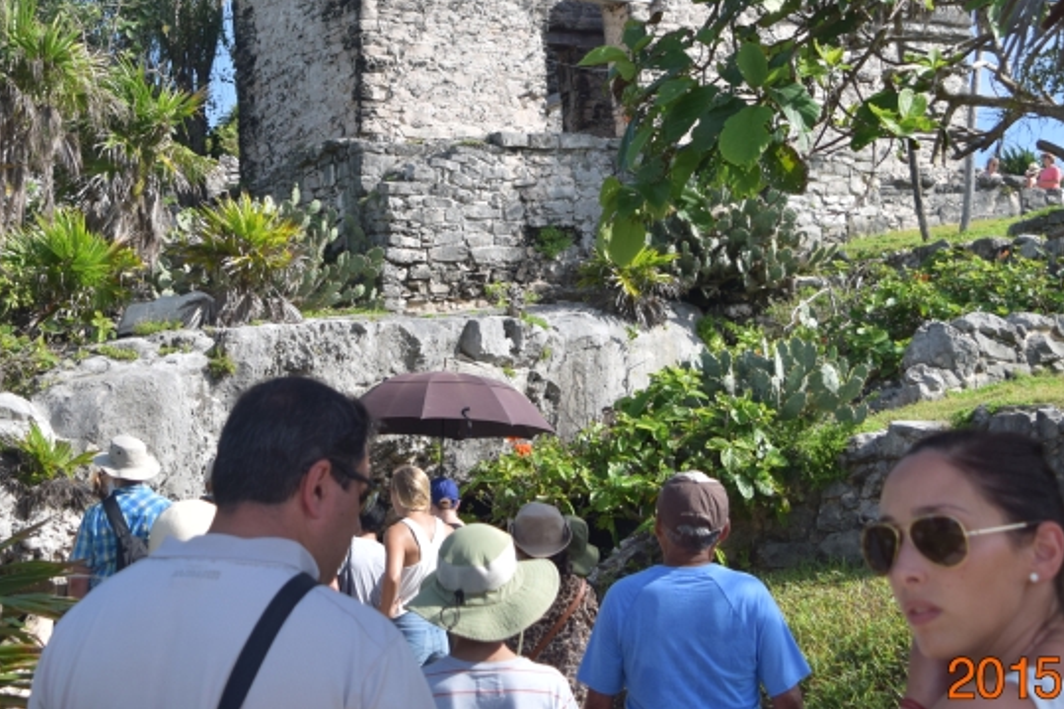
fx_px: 1684
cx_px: 417
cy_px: 107
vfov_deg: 23.3
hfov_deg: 34.9
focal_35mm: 57
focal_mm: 20
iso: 200
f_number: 3.8
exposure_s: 1/2000
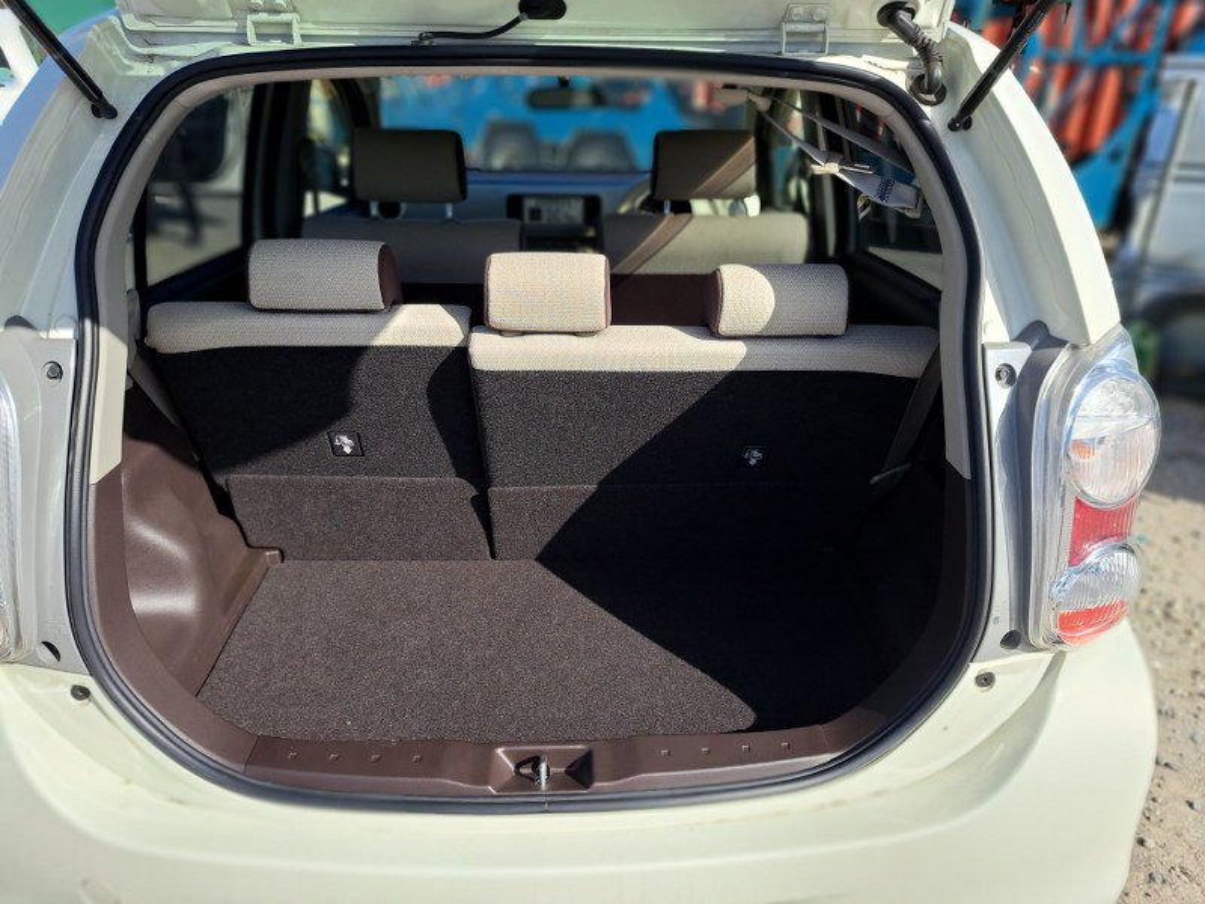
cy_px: 452
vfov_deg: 56.8
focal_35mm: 24
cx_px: 602
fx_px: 835
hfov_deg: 71.6
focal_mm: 5.23
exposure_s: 1/791
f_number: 1.8
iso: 50
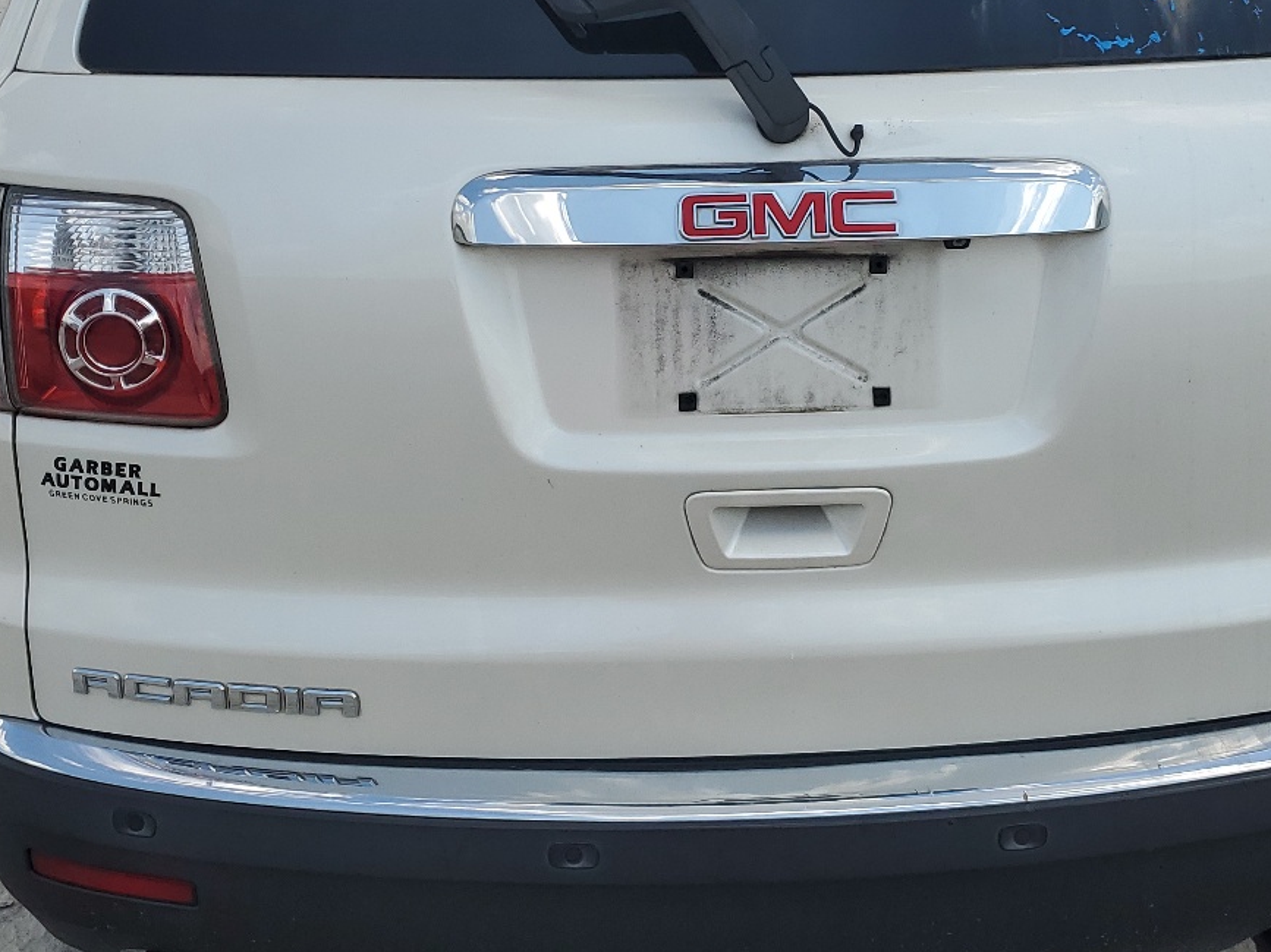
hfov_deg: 39.5
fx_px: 1762
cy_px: 275
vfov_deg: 29.9
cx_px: 761
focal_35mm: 48
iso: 50
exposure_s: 1/2500
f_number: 1.5
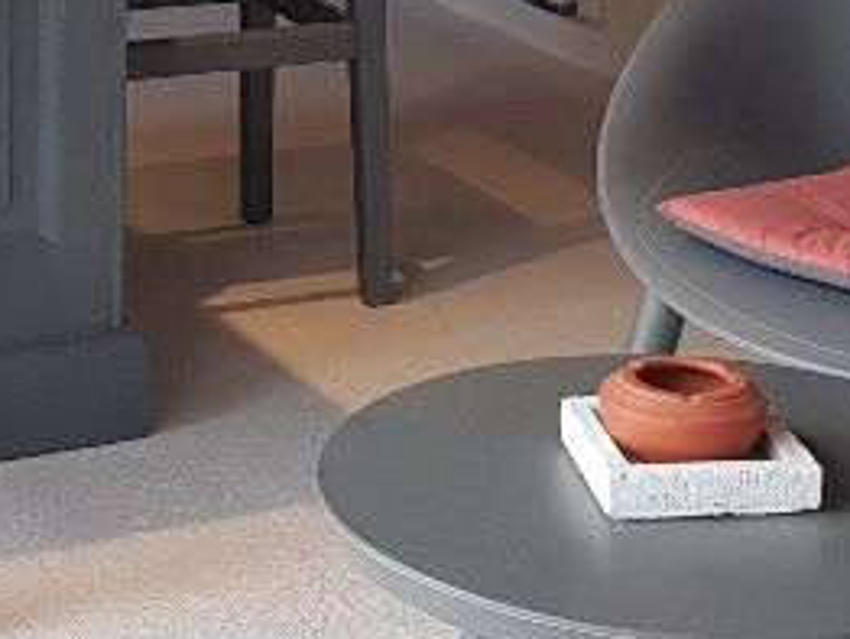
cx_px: 324
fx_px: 2925
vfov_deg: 12.0
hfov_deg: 16.5
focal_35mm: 119
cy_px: -234
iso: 80
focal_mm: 4.2
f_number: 1.7
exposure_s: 1/50
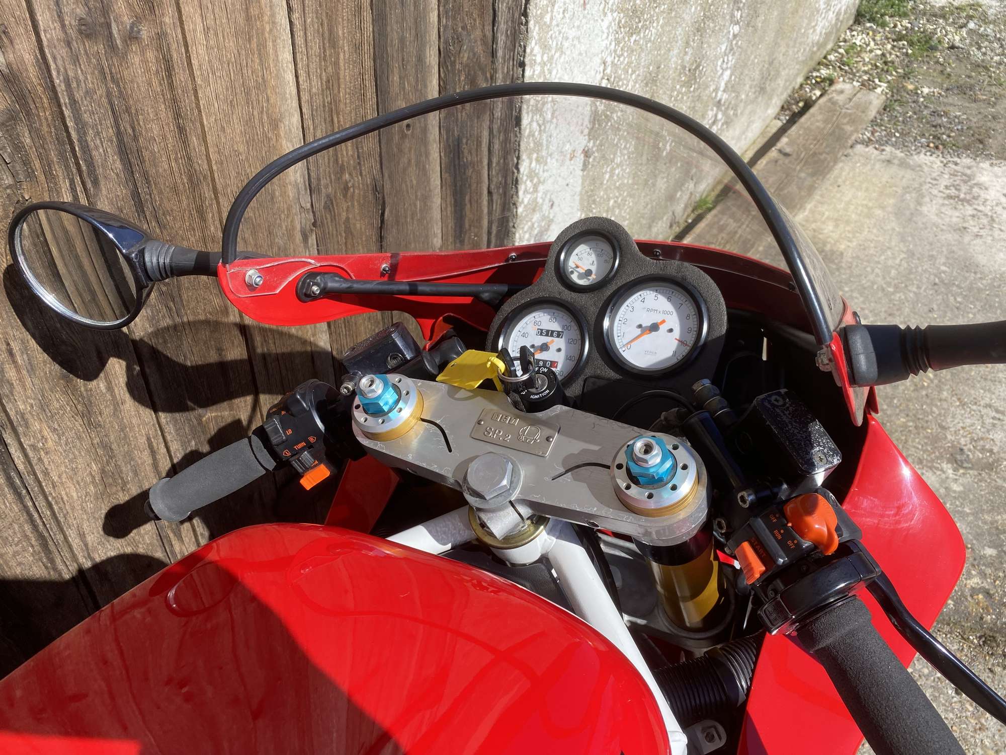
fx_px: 756
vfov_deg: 53.1
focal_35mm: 26
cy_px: 378
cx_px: 503
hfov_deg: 67.3
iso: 32
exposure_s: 1/1701
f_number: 1.8
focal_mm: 4.25
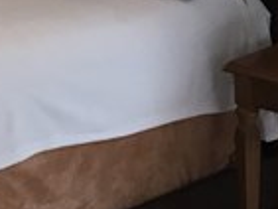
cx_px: -187
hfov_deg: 9.1
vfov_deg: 6.8
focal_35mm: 210
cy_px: -215
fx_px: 1688
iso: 80
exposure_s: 1/30
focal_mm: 4.15
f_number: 2.2
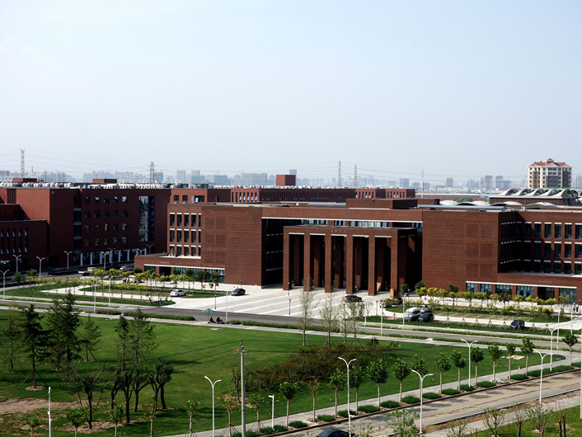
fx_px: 1026
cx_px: 327
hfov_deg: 31.6
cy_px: 219
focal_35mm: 61
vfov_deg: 24.0
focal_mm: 20.64
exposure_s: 1/640
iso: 125
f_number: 5.6
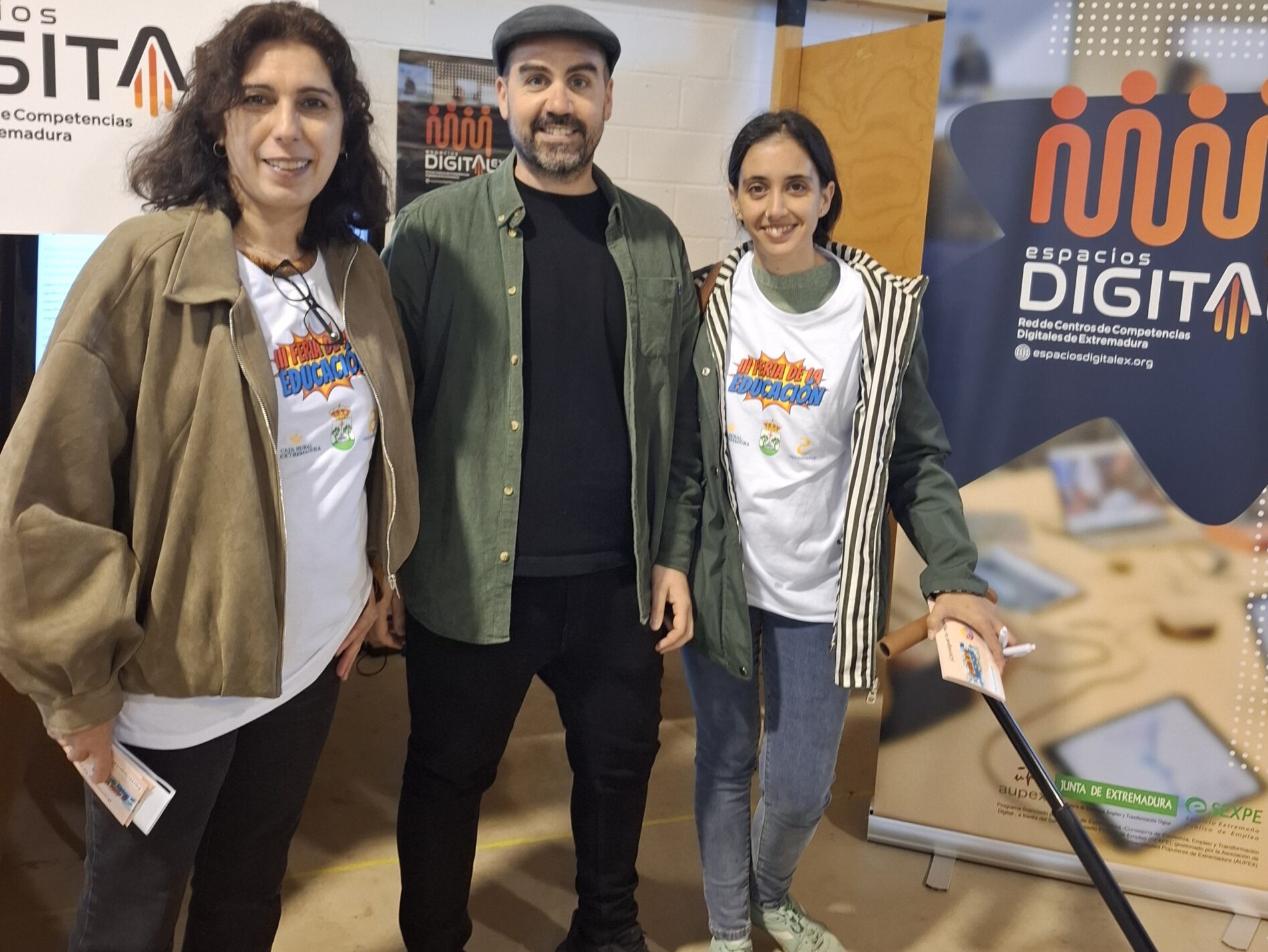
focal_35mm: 31
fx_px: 1136
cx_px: 636
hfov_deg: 58.3
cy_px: 357
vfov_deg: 45.1
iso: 250
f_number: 1.8
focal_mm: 5.54
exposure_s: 1/33
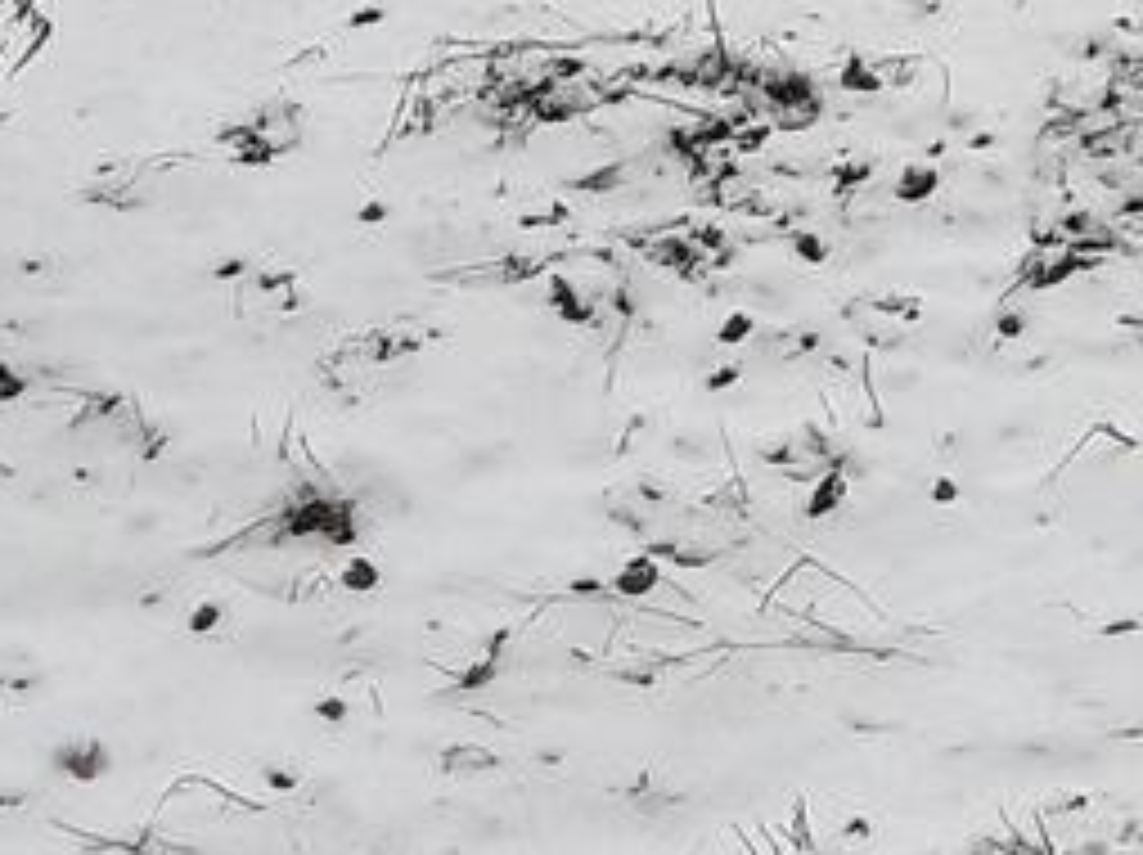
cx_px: 1971
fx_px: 5245
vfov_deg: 8.5
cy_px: -1246
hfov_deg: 11.6
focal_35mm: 159
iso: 40
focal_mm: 2.9
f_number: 1.9
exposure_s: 1/1007
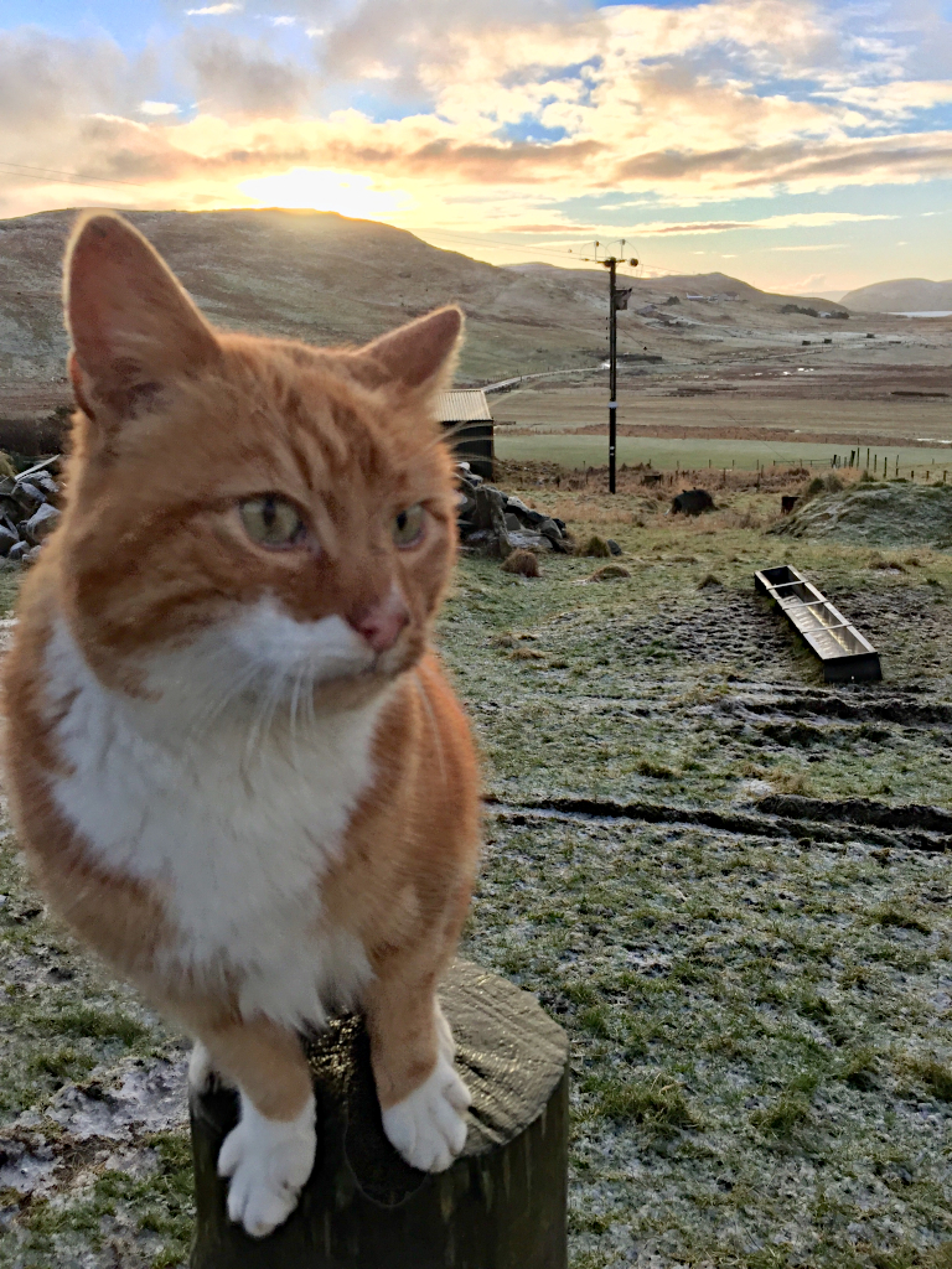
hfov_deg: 48.2
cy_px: 634
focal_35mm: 29
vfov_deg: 61.7
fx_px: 1063
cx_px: 476
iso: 32
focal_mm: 4.15
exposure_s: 1/1163
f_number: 2.2
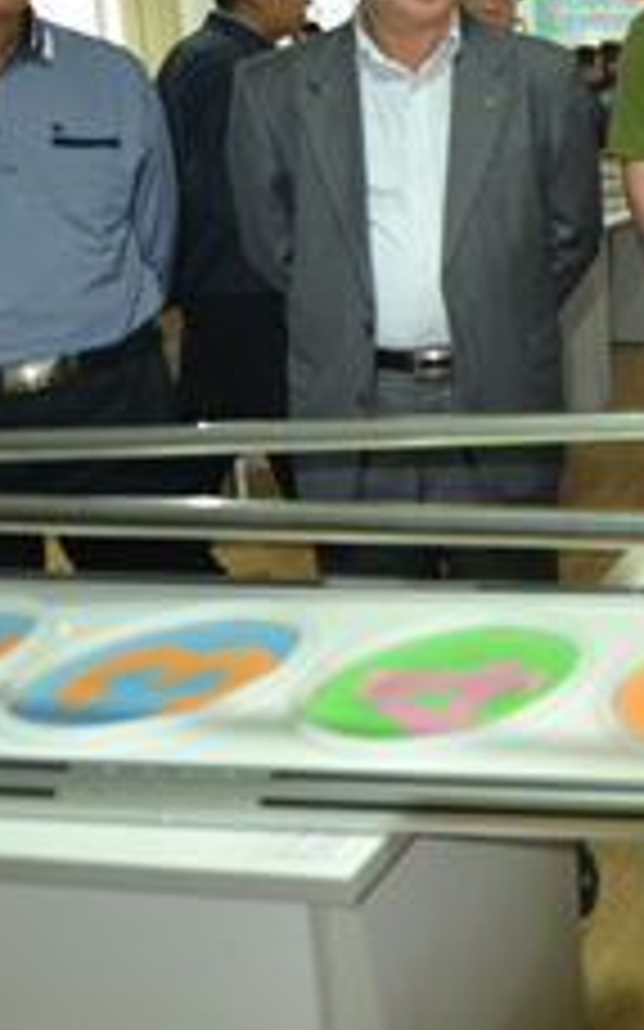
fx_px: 1124
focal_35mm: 40
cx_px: 1081
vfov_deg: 45.6
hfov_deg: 22.6
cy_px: 146
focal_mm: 15
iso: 640
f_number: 2.8
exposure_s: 1/60
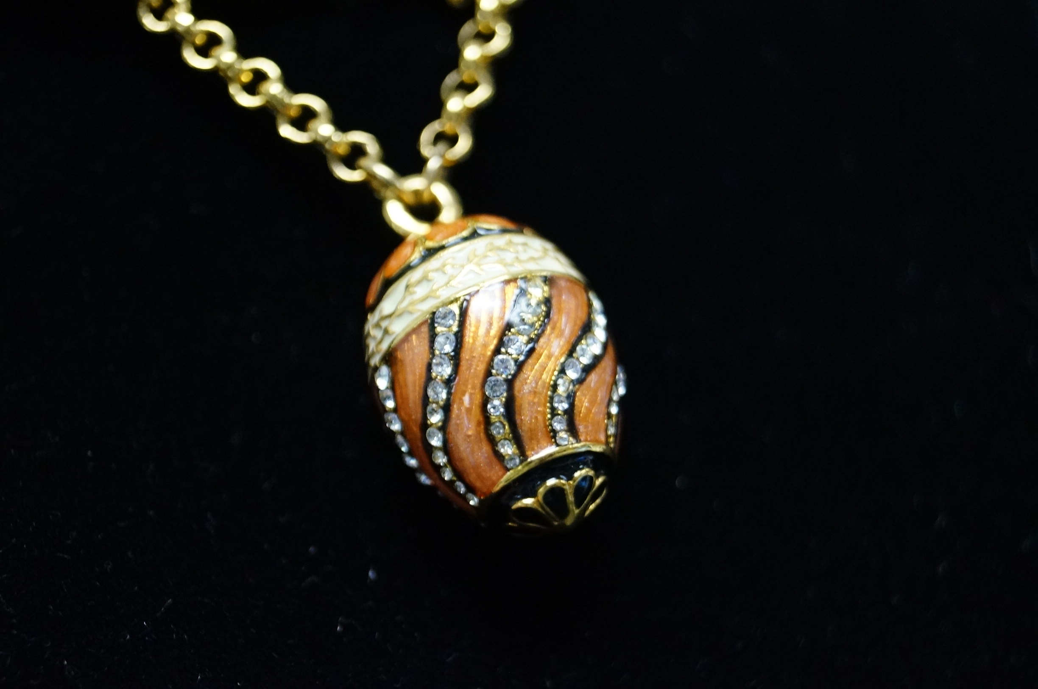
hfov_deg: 24.7
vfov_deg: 16.5
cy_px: 344
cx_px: 519
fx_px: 2375
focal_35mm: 82
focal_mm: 55
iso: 2500
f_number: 5.6
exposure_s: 1/100
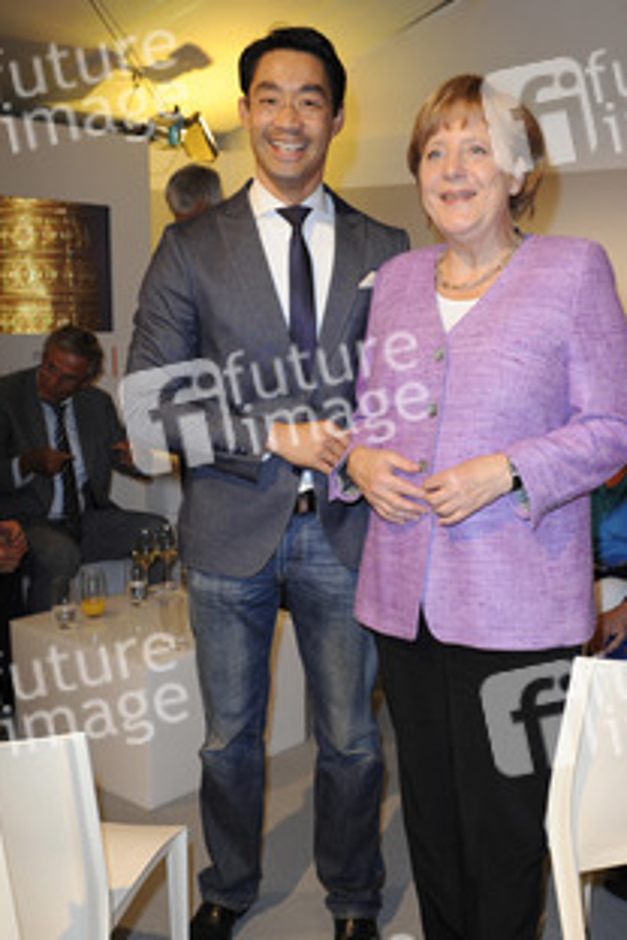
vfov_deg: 47.2
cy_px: 554
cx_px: 362
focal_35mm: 41
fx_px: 1071
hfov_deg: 32.6
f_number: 5.6
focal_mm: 32
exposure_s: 1/60
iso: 800
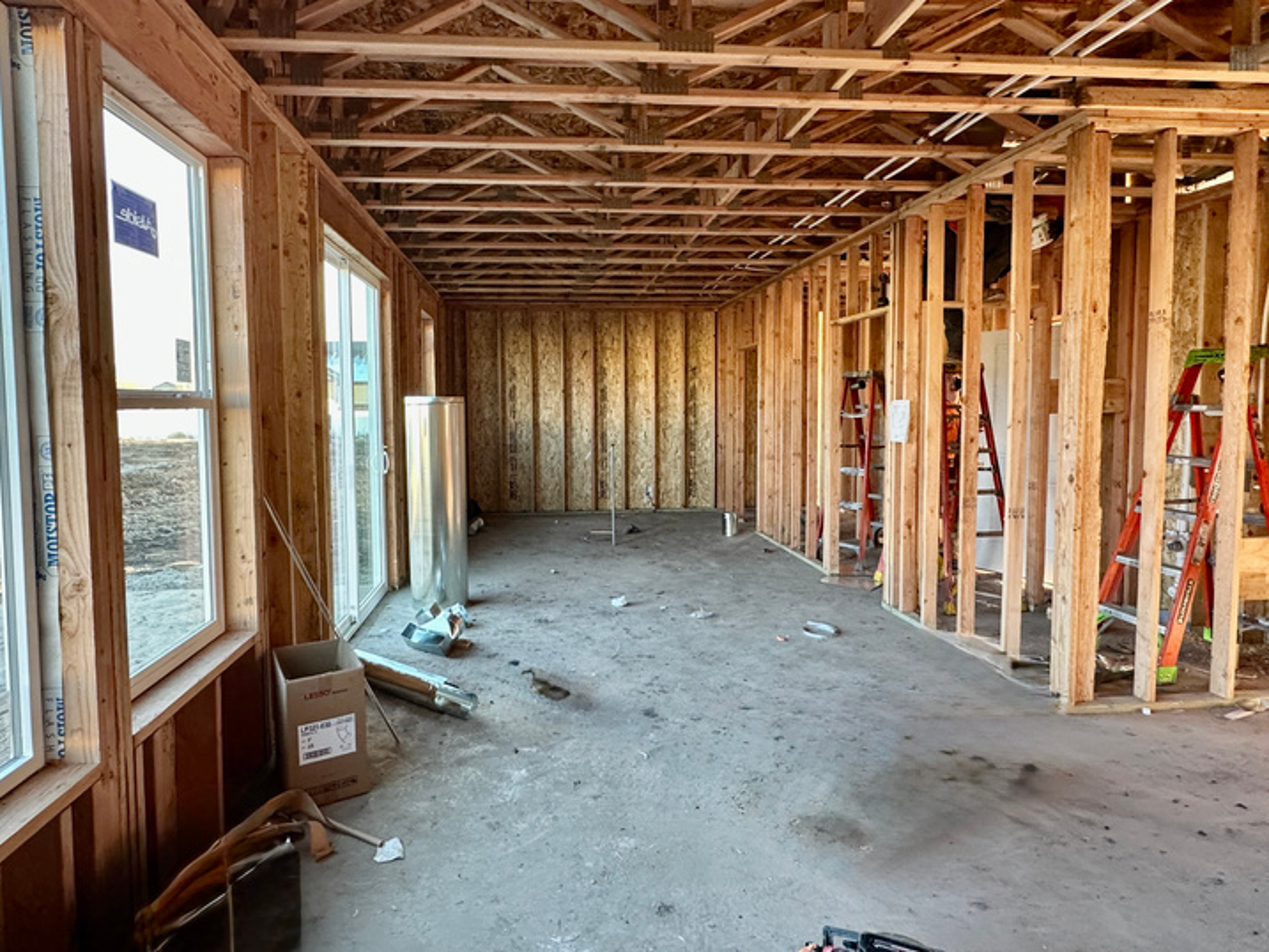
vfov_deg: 65.9
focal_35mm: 20
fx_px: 733
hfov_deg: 81.6
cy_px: 448
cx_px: 596
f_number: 2.2
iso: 250
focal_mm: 2.22
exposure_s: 1/99
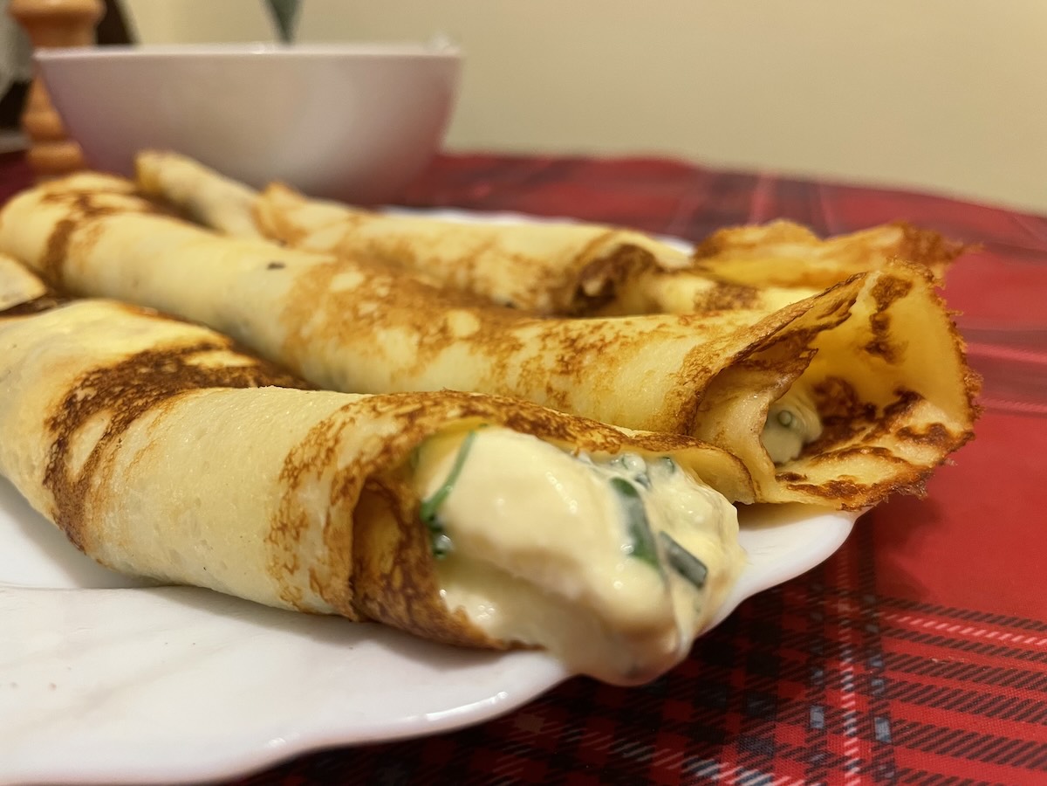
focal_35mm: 26
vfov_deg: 53.1
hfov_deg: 67.3
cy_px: 393
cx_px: 524
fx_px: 786
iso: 250
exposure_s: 1/50
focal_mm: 4.2
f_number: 1.6
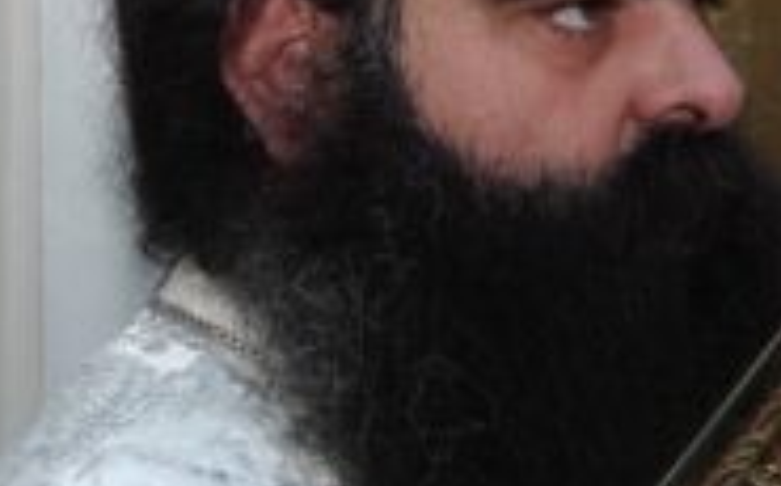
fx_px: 4569
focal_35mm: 215
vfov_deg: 6.1
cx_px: 840
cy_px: 287
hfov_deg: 9.7
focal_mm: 20.49
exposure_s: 1/60
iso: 400
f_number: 3.2
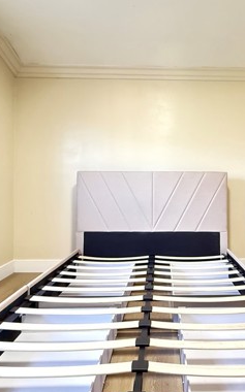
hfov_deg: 48.2
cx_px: 169
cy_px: 182
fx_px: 267
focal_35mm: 25
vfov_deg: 72.5
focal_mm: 2.22
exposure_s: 1/40
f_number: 2.2
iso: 1000
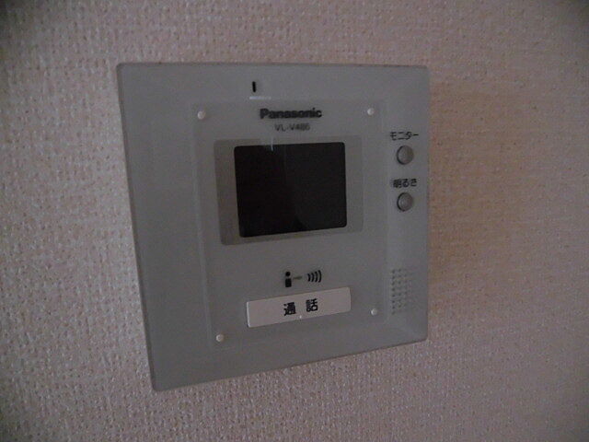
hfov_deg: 71.6
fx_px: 408
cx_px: 294
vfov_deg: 56.8
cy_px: 221
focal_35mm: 24
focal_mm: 4.3
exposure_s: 1/25
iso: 800
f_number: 3.1
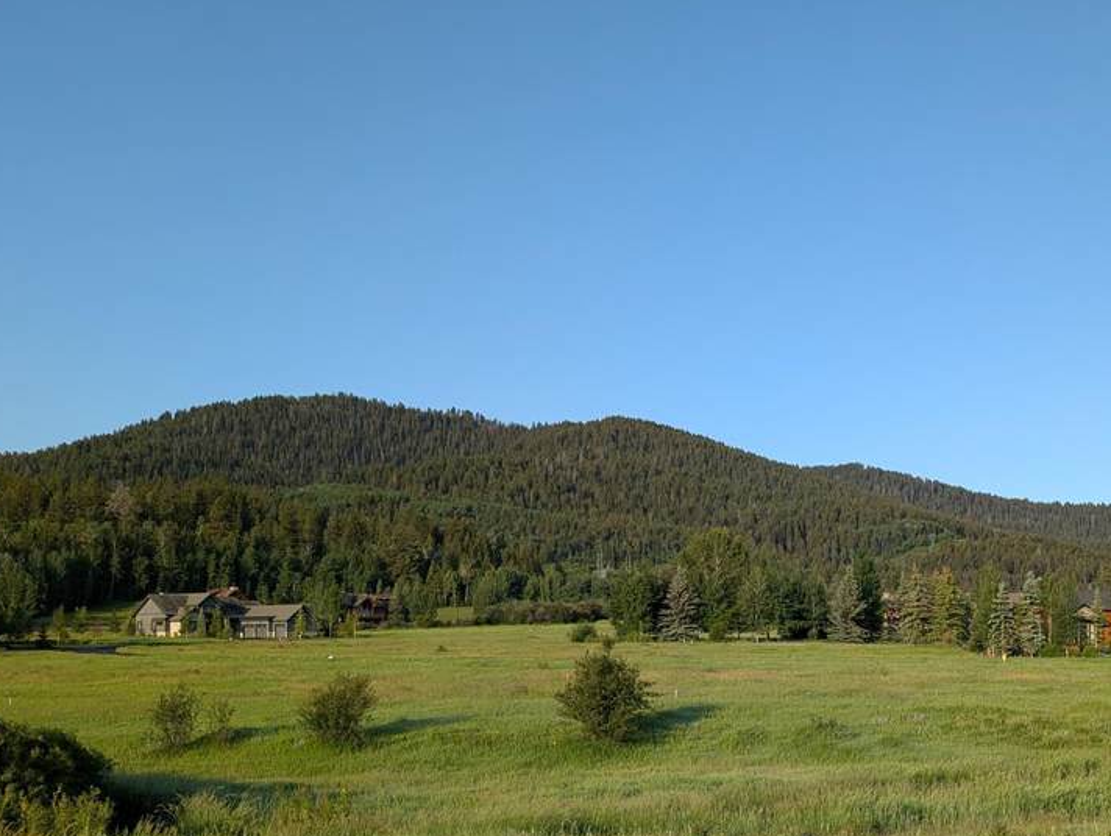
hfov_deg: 43.0
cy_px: 583
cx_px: 773
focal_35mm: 43
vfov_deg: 33.3
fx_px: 1382
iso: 20
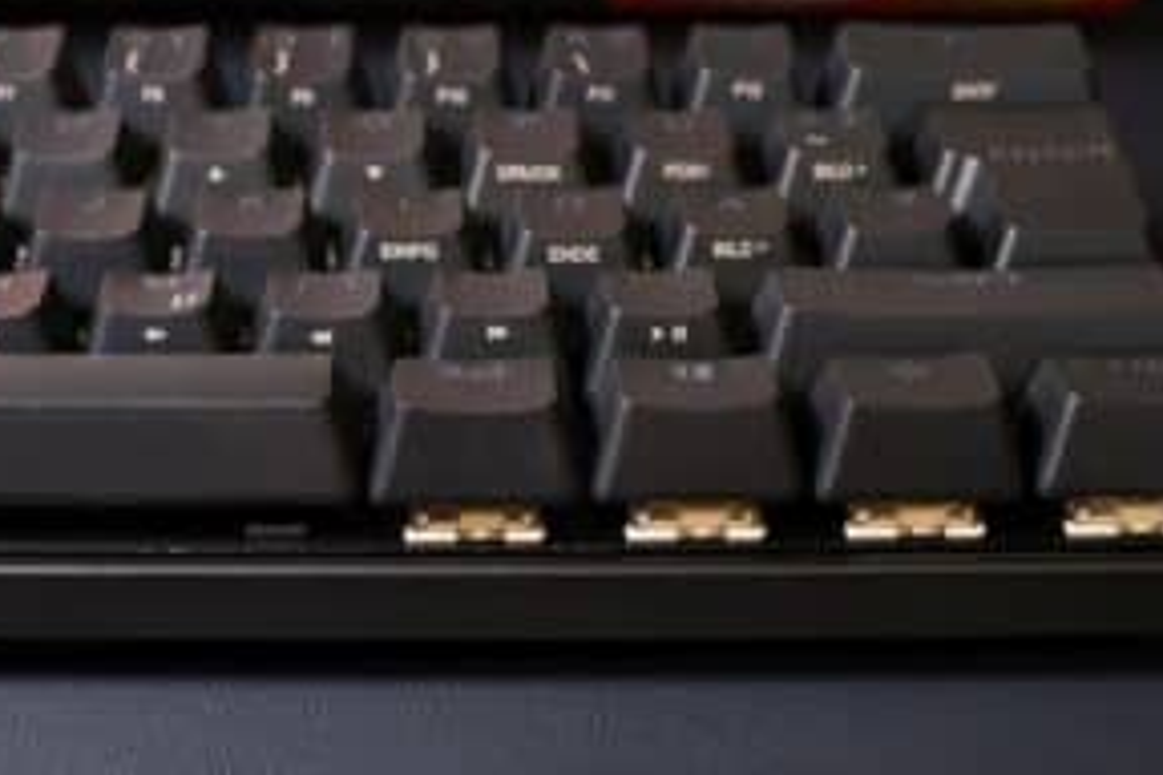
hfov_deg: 24.2
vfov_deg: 16.2
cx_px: 472
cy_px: 303
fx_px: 2713
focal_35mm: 84
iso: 1600
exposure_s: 1/15
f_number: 8
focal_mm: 41.4
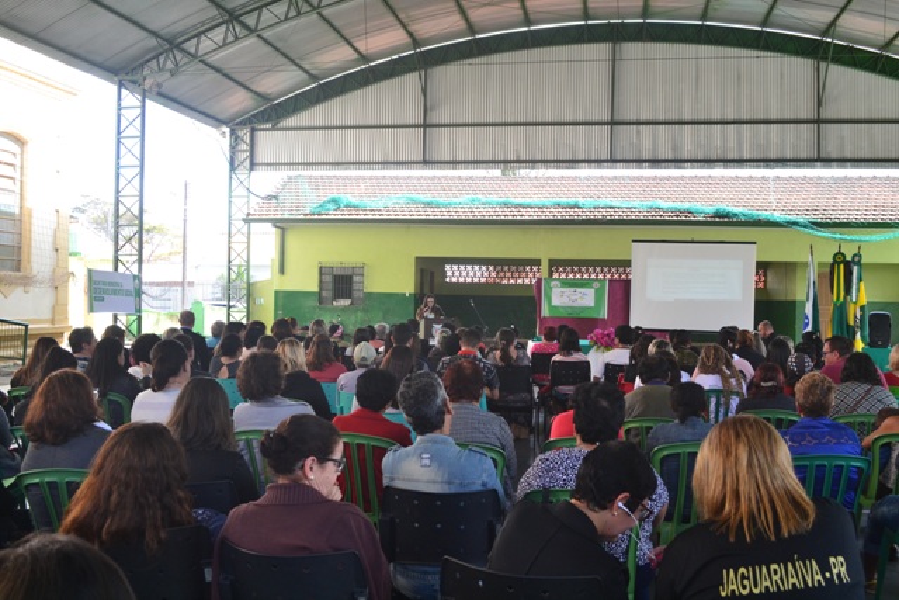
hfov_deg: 57.2
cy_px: 300
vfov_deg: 40.0
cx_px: 450
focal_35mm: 33
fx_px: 824
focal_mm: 22
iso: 400
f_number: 8
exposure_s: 1/80
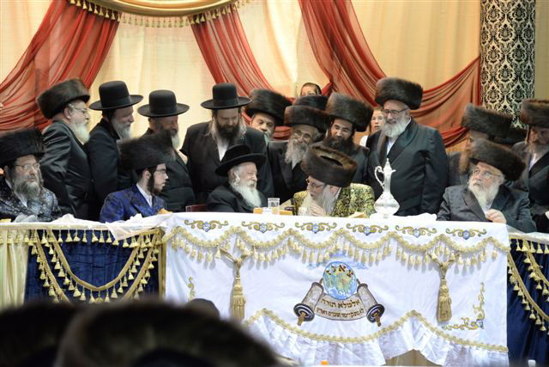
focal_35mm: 105
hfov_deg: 19.5
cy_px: 184
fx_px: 1602
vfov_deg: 13.0
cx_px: 274
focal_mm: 105
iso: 3200
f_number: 5.6
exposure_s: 1/60
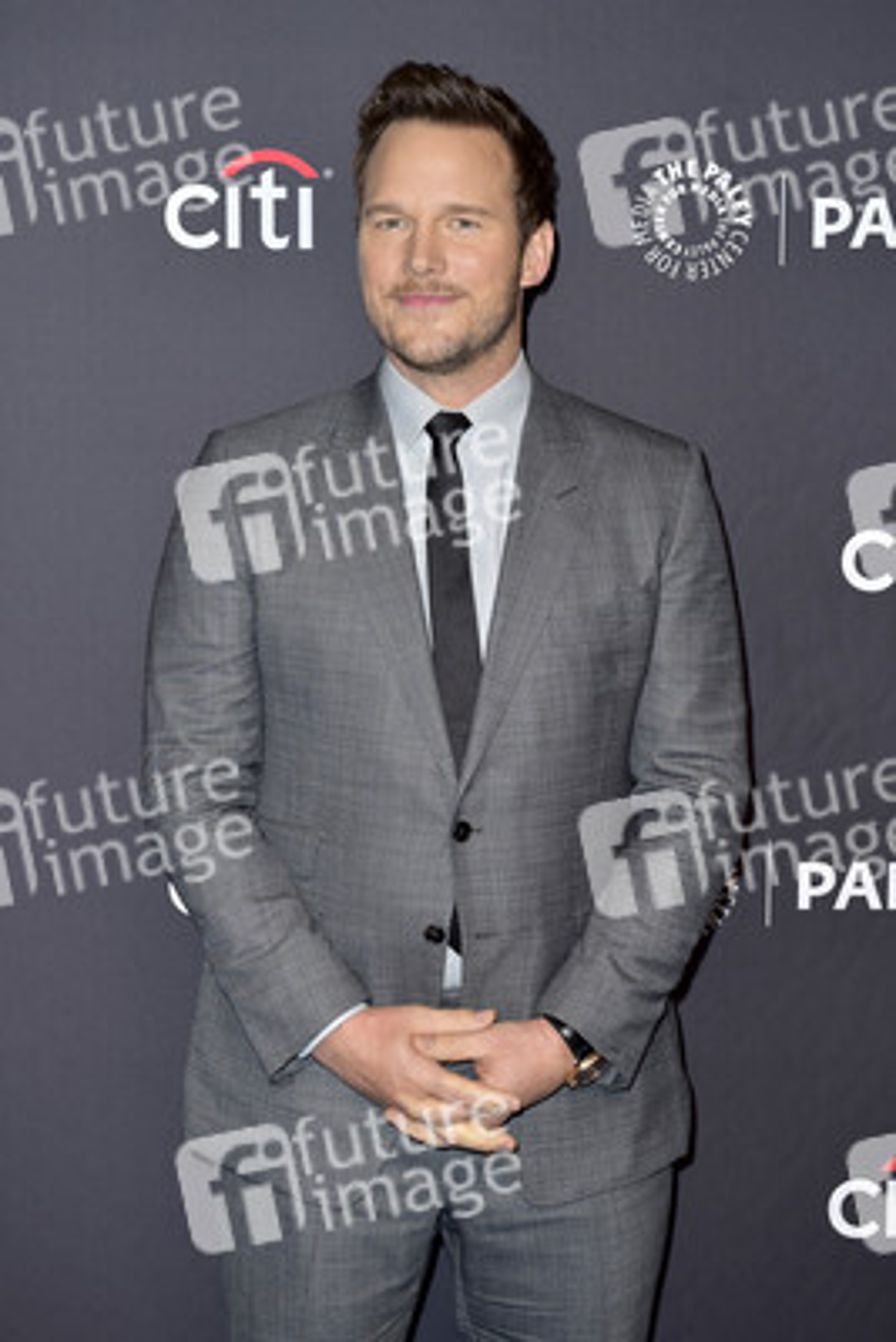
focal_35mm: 66
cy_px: 671
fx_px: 2462
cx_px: 448
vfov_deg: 30.5
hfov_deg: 20.6
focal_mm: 66
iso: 250
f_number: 5.6
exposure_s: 1/250
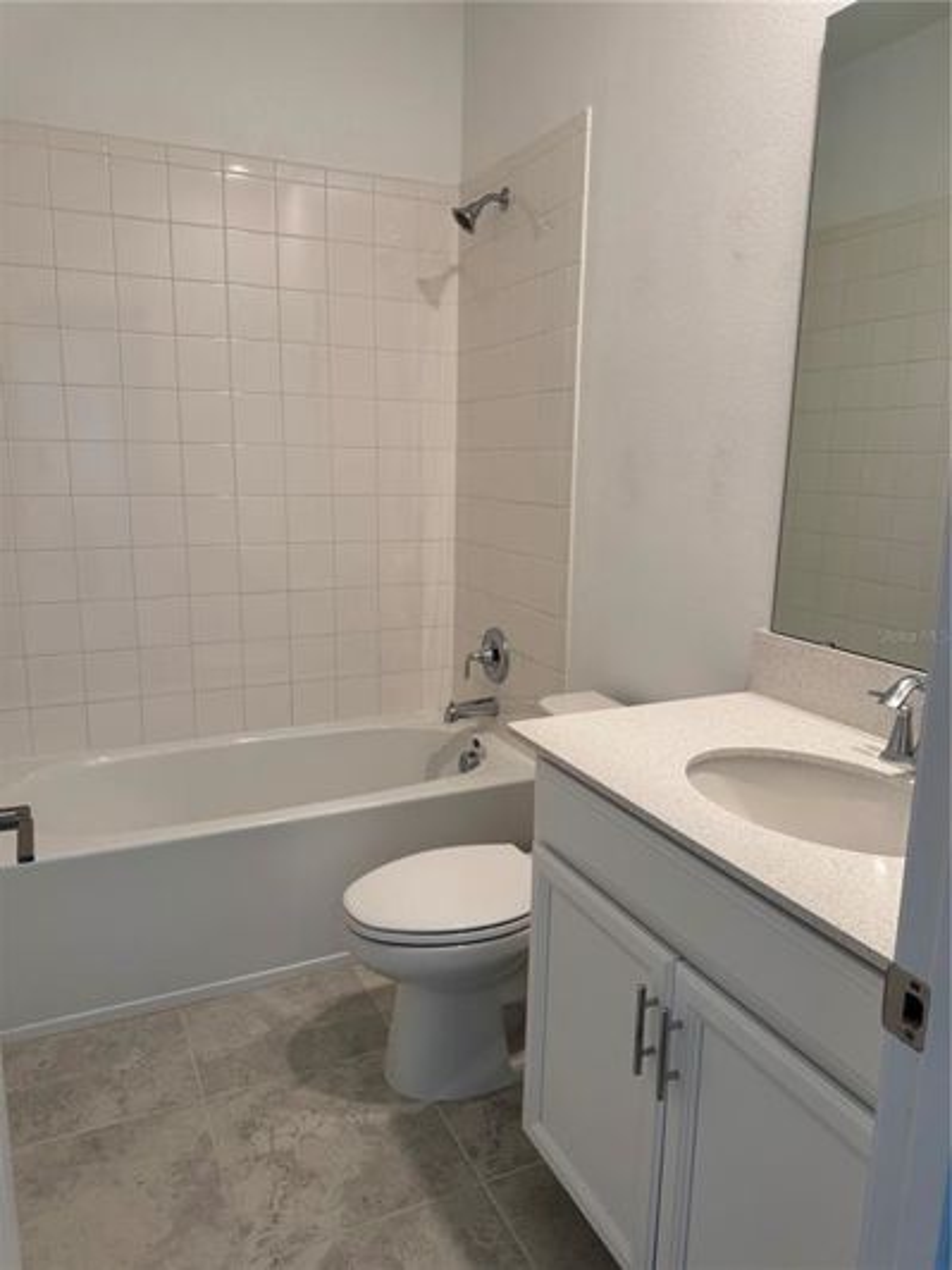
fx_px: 880
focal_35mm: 24
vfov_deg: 71.6
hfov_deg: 56.8
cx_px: 476
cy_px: 635
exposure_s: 1/120
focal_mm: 6.76
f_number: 1.78
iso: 200
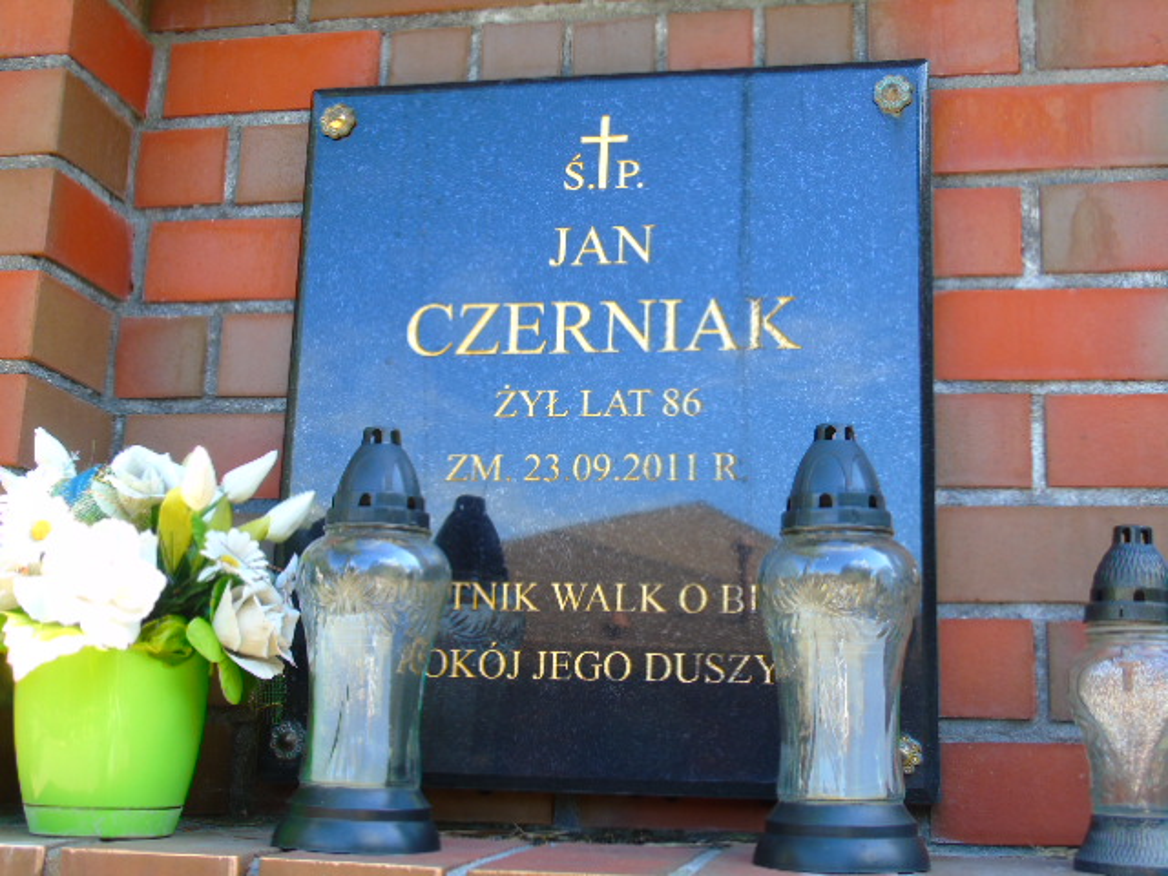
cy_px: 438
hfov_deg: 41.2
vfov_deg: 31.5
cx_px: 584
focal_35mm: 46
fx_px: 1552
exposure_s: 1/50
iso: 80
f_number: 4.1
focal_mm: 8.2
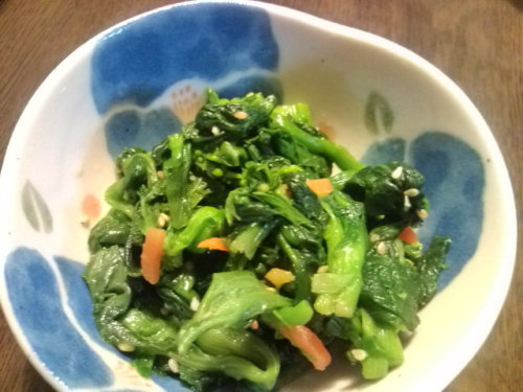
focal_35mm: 32
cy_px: 196
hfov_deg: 56.8
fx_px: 483
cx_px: 262
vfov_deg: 44.2
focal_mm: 3.3
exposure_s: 1/3.85
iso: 208
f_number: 2.8
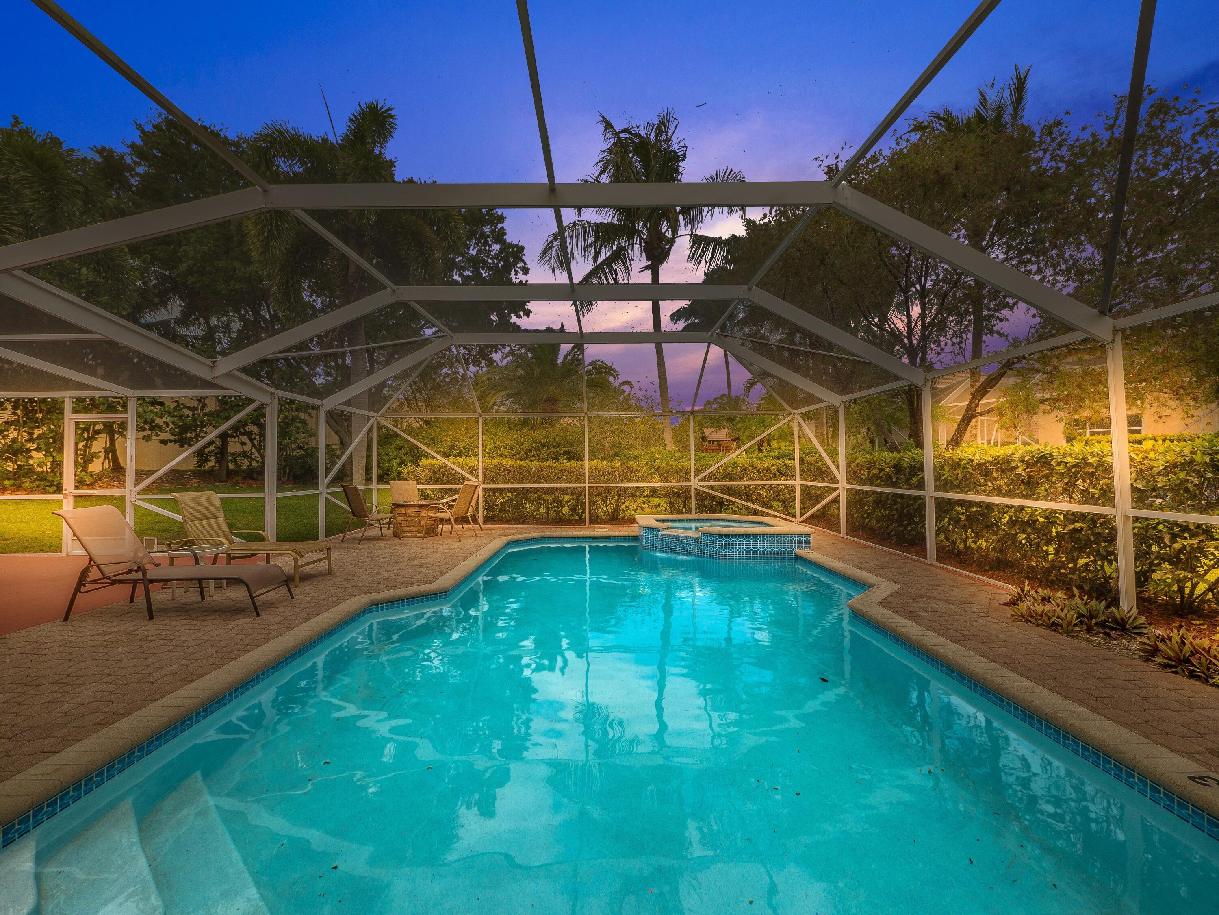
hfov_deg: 102.1
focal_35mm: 14
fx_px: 493
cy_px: 458
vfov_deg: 85.7
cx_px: 610
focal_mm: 7
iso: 200
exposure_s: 1/320
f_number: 6.3
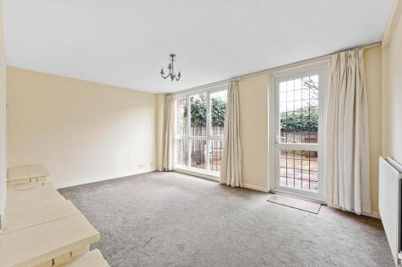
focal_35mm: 14
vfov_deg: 81.2
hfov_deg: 104.3
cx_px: 201
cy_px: 134
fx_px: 156
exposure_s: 1/2
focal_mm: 14
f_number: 16
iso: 200
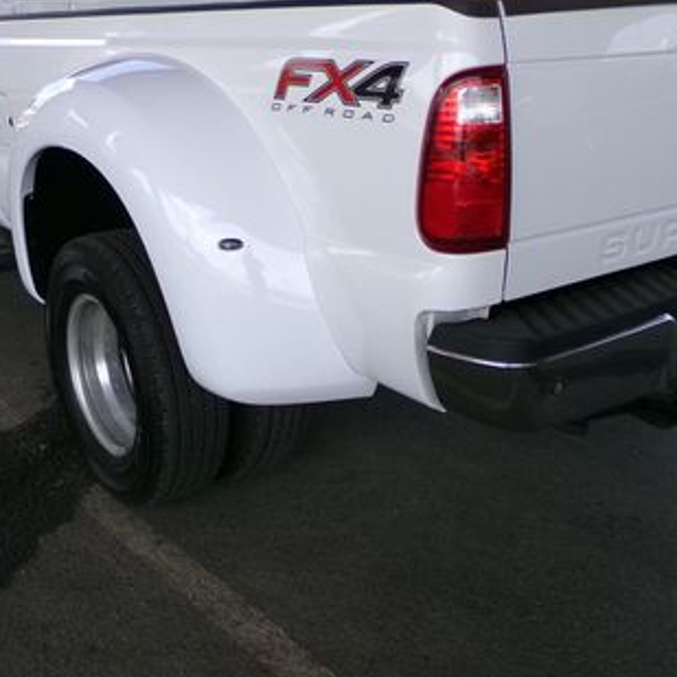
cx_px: 326
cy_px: 324
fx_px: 974
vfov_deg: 38.3
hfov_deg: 38.3
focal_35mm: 44
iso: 100
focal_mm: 4.3
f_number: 3.7
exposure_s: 1/240
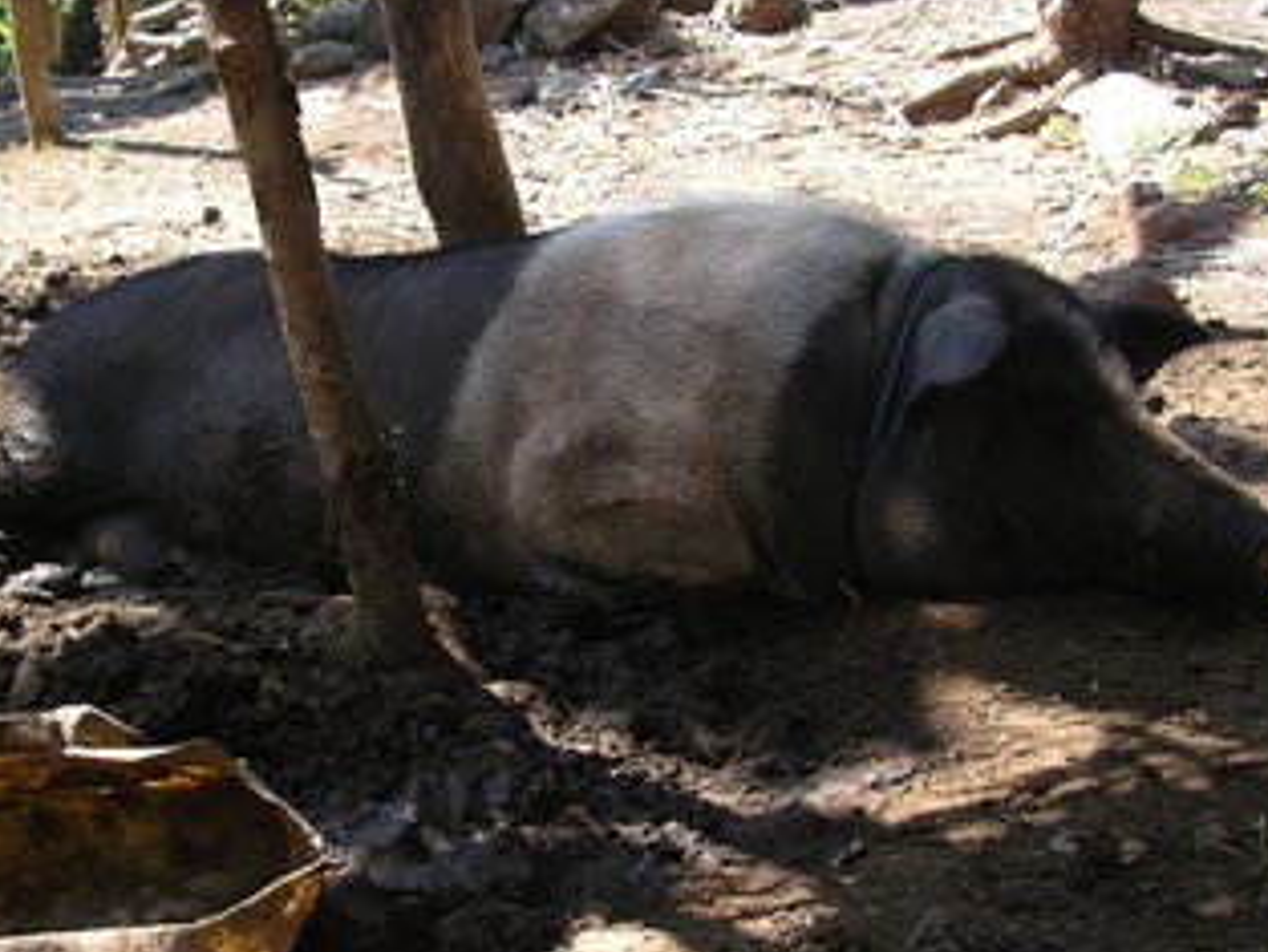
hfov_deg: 36.0
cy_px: 531
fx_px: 1942
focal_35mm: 53
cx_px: 482
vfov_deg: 27.5
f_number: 2.8
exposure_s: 1/160
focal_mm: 5.7
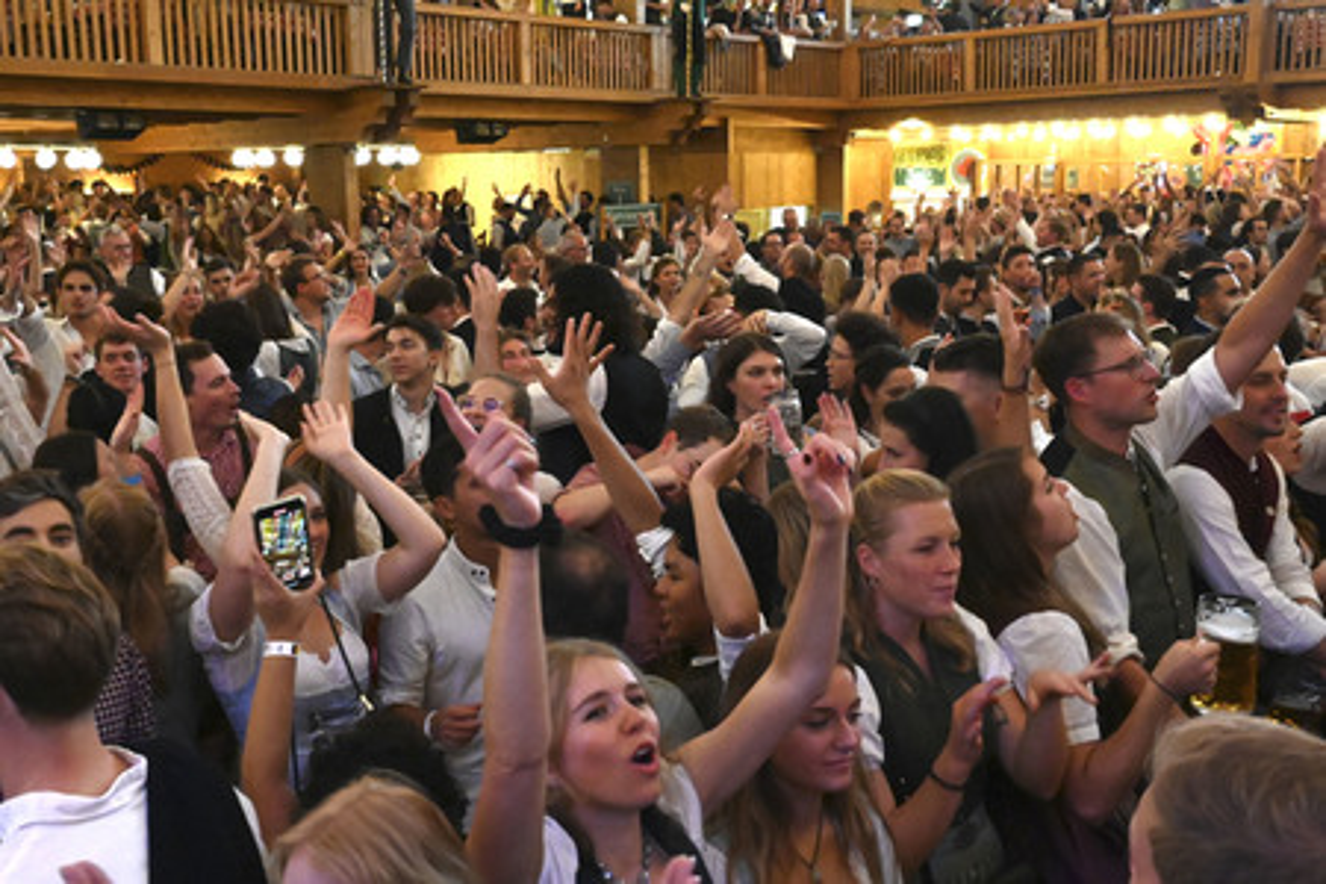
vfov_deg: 36.9
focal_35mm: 36
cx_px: 663
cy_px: 442
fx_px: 1326
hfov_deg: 53.1
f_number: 7.1
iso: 12800
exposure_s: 1/200
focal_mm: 24
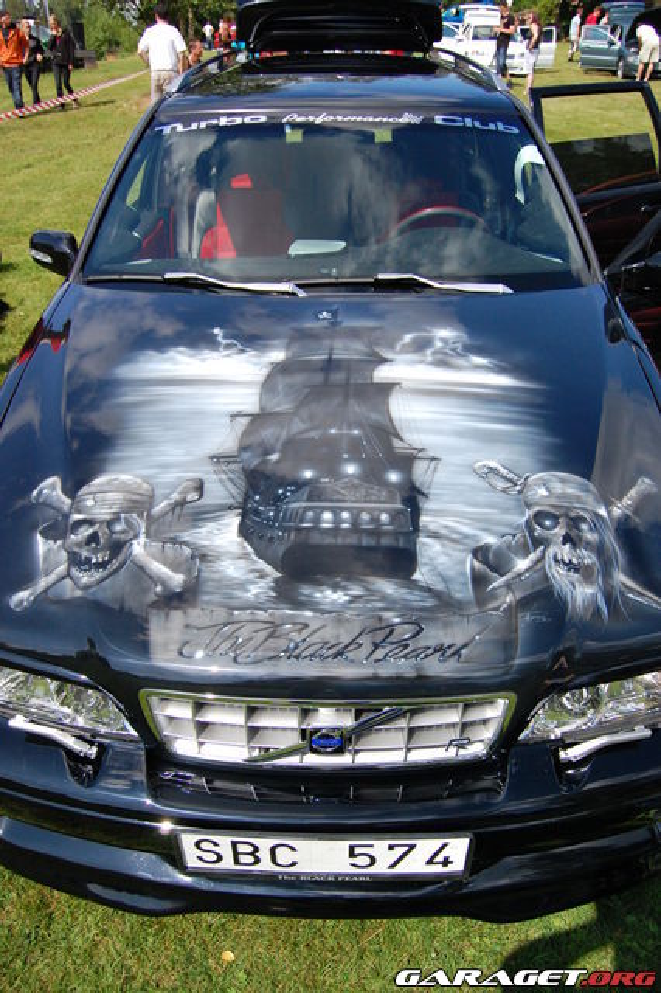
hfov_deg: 47.9
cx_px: 330
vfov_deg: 67.4
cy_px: 496
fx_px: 744
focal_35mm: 27
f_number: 4.5
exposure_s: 1/4000
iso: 800
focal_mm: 18
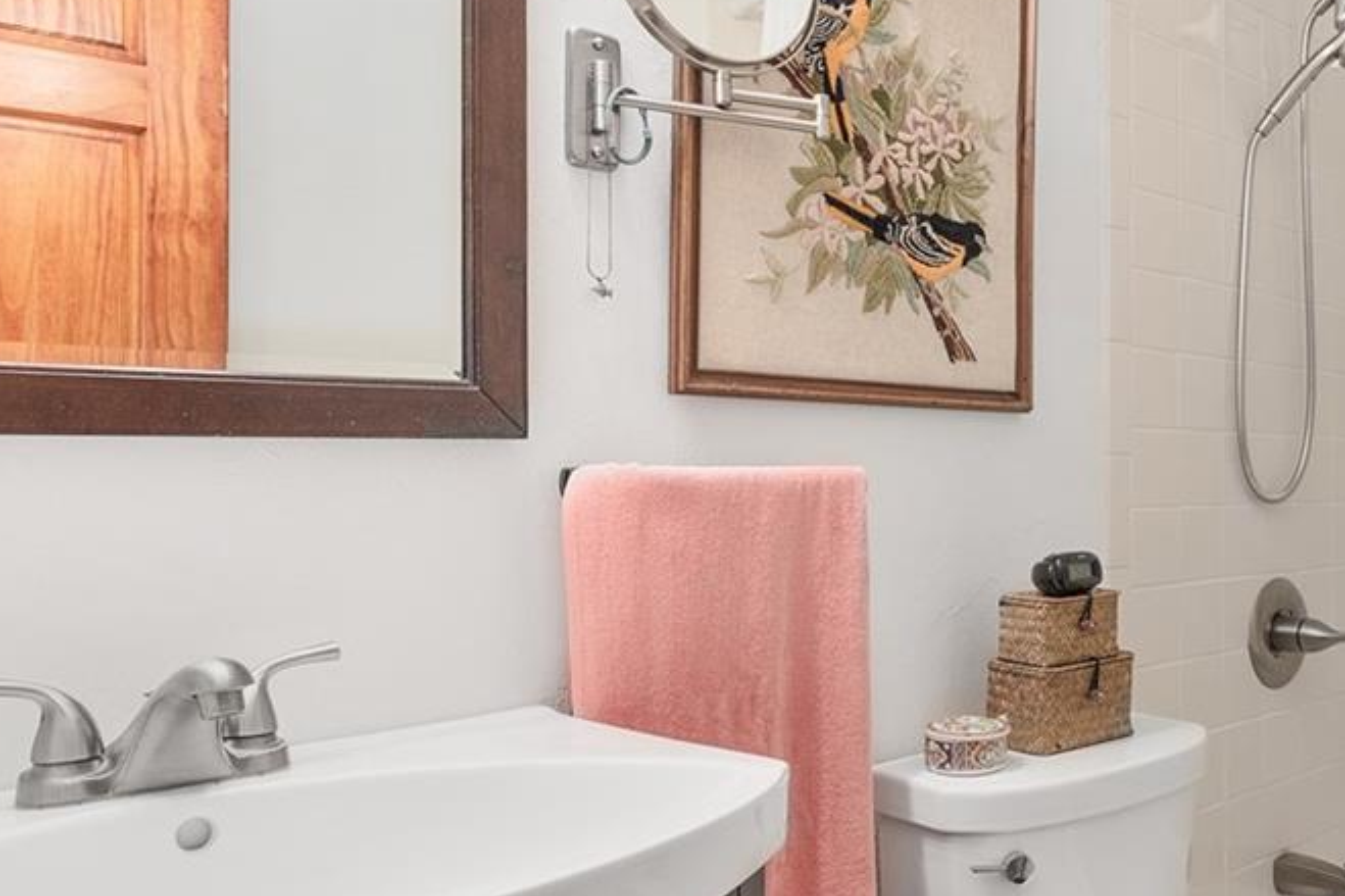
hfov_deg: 51.6
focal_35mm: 34
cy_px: 469
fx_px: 1270
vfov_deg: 38.9
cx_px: 1110
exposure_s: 1/3
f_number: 7.1
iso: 400
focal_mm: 14
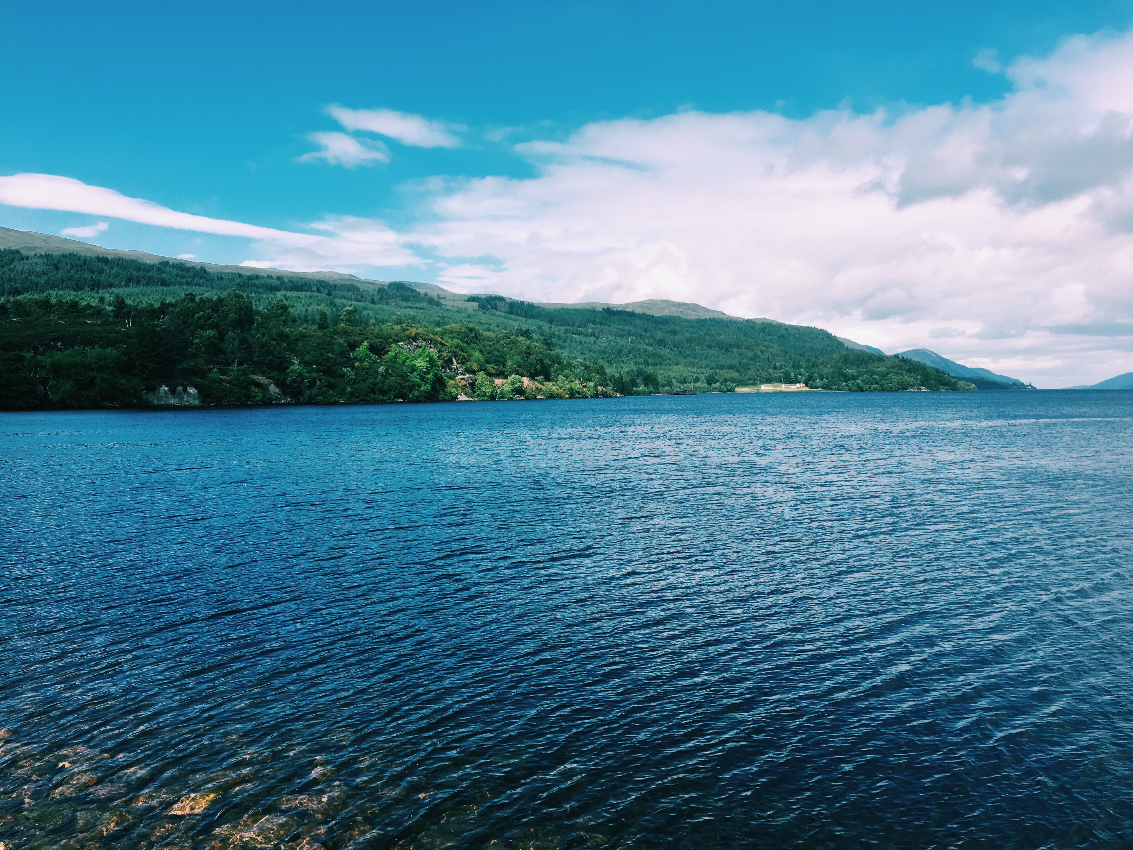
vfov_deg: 48.2
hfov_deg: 61.7
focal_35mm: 29
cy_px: 425
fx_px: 949
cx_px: 566
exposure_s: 1/999
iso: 25
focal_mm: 4.15
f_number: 2.2
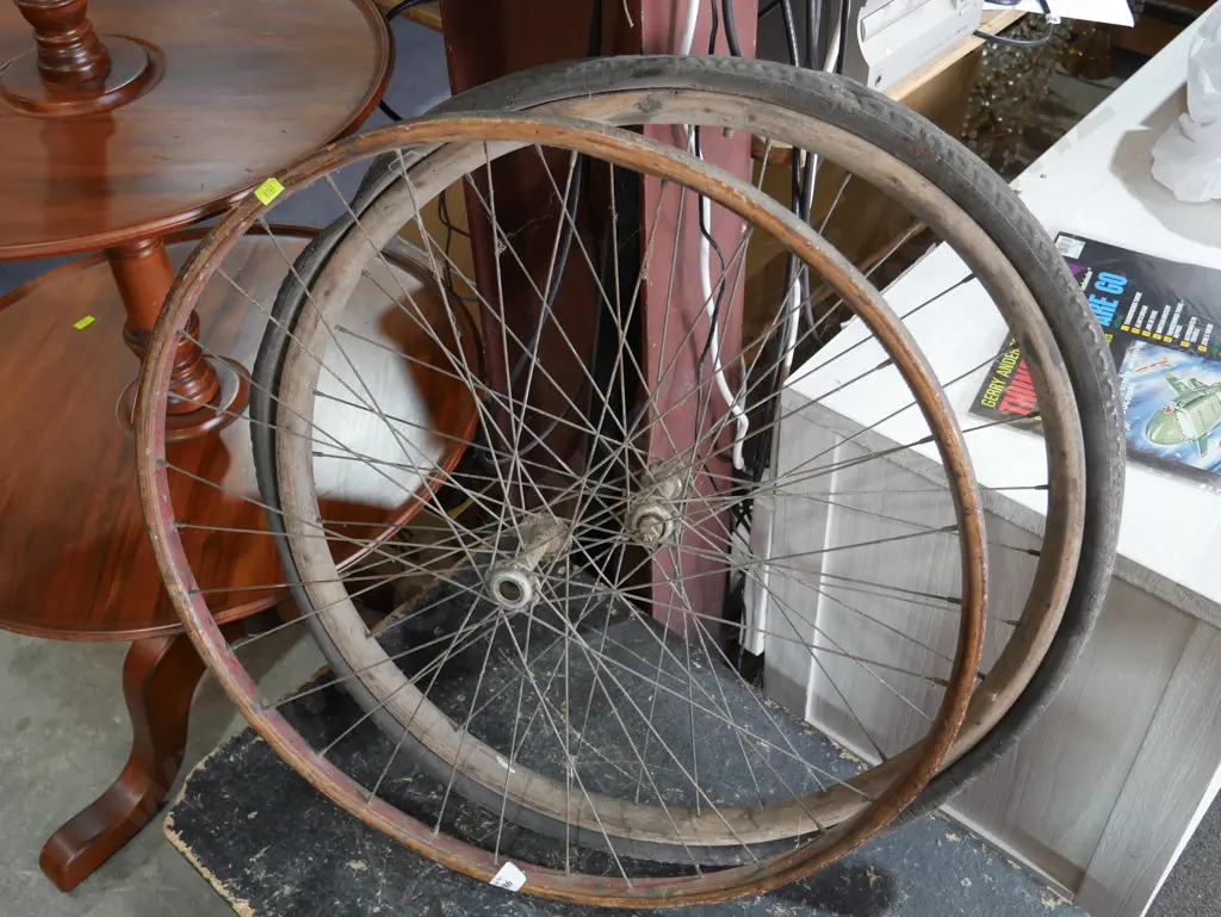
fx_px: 1341
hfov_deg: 49.0
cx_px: 610
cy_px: 458
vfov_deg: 37.8
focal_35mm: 38
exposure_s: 1/60
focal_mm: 19
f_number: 4.1
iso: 400
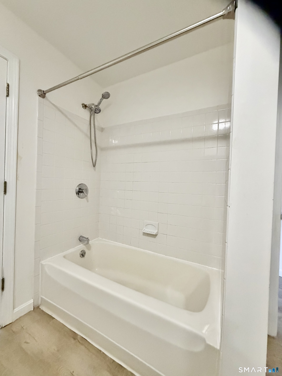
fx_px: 152
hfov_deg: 85.7
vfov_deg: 102.1
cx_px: 141
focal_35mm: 14
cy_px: 188
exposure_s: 1/60
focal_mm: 2.22
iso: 800
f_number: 2.2
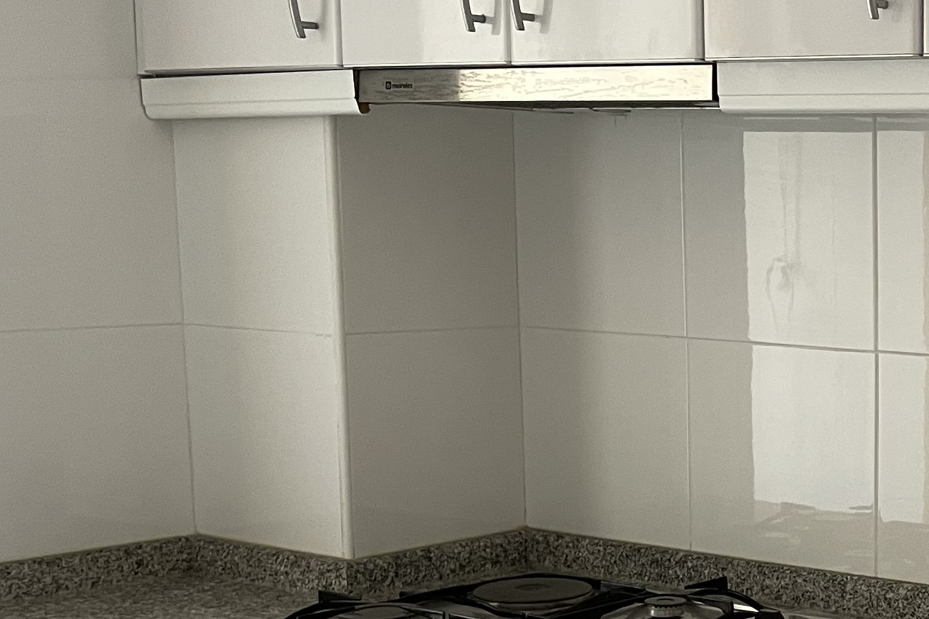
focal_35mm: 71
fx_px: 1832
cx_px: 1149
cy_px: 490
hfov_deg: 25.2
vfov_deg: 19.0
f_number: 1.6
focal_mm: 4.2
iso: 125
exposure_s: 1/93
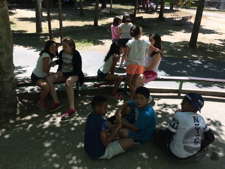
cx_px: 112
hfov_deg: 61.7
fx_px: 188
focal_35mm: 29
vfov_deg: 48.2
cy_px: 84
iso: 32
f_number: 2.2
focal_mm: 4.15
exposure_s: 1/873
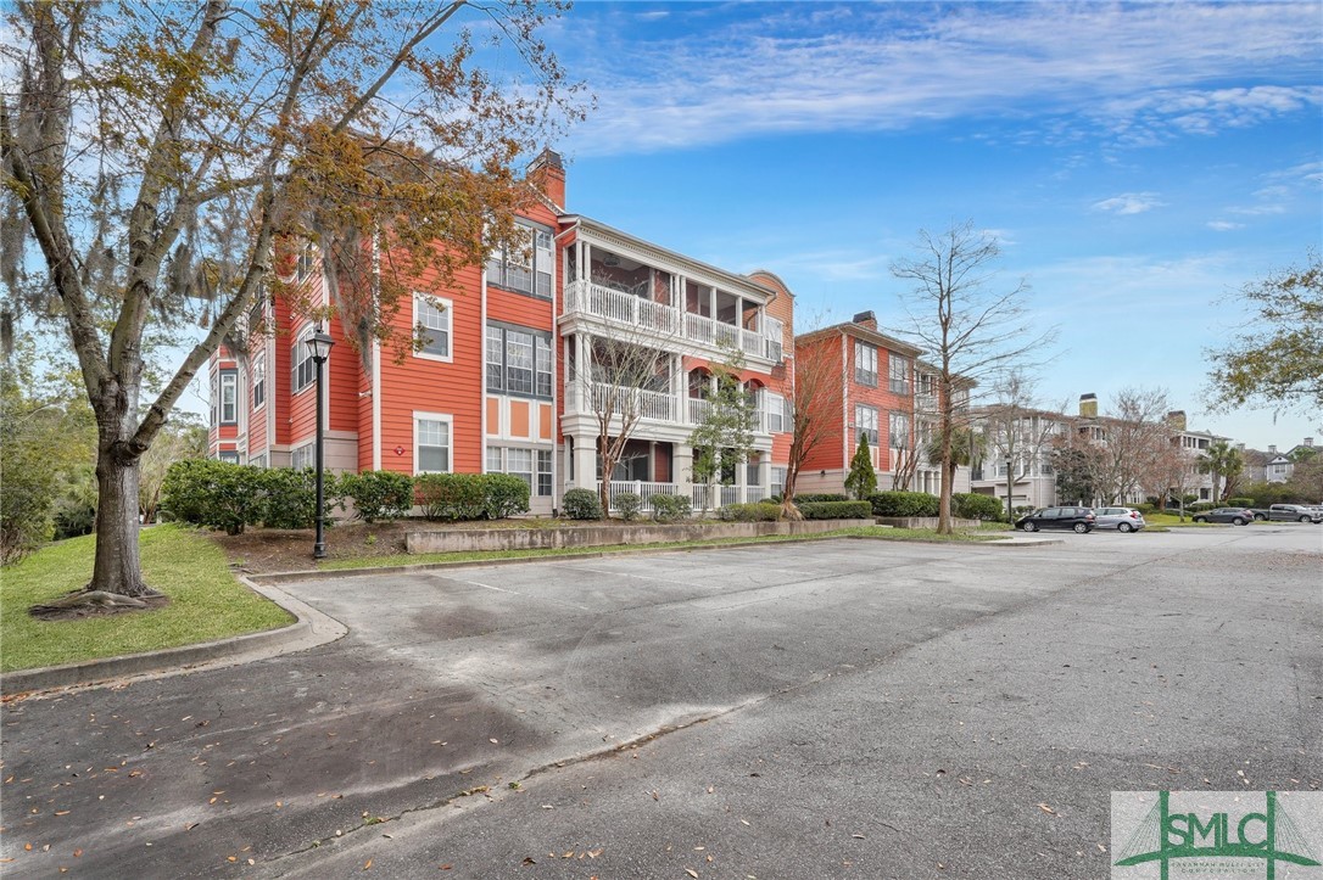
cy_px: 440
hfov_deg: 96.8
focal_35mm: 16
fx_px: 588
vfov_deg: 73.7
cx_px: 662
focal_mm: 16
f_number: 9
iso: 320
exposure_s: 1/250
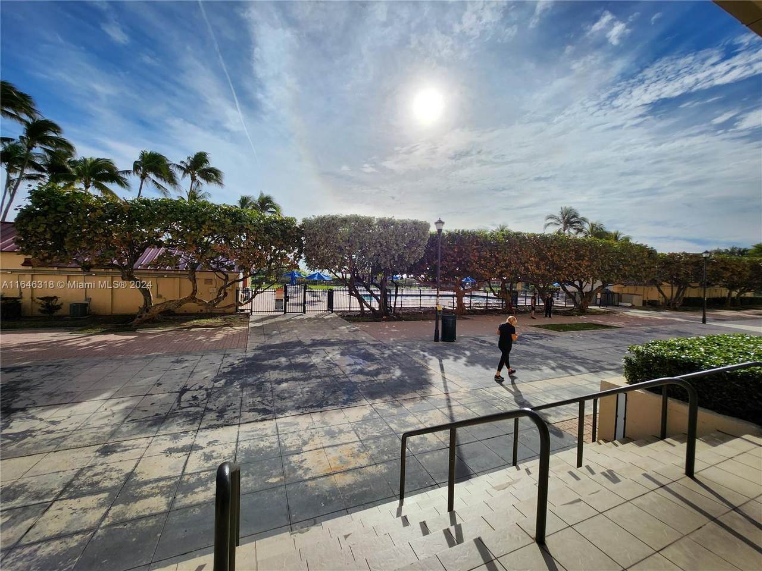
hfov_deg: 106.2
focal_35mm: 13
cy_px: 286
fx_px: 286
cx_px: 381
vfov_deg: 89.9
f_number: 2.2
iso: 32
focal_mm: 1.74
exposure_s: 1/2930
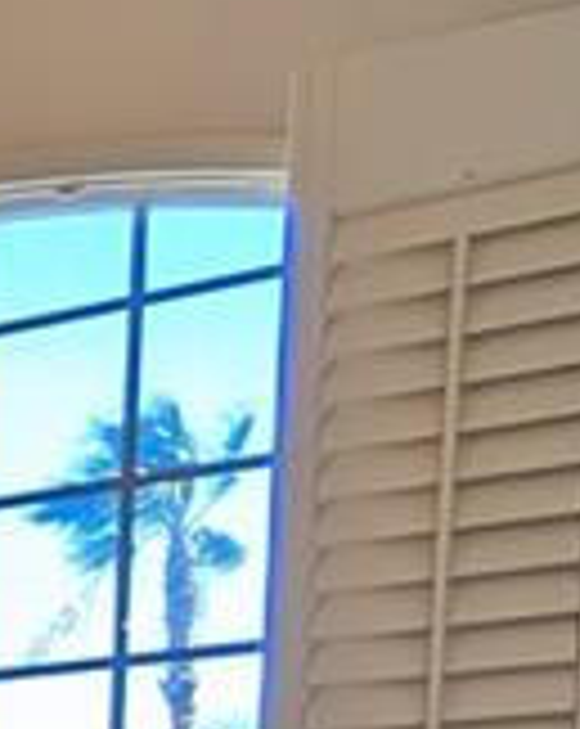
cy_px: 1224
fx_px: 1872
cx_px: -1266
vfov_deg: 18.4
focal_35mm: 87
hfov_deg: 10.5
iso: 53
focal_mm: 2.02
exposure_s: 1/366
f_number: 1.7
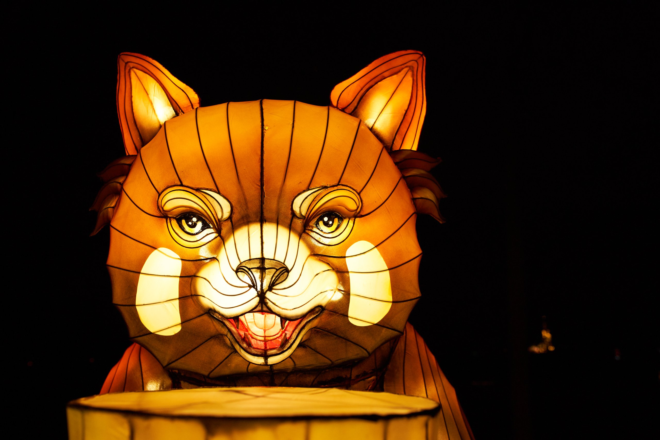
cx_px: 330
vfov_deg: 37.8
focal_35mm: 35
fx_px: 642
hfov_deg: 54.4
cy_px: 220
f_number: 4
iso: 400
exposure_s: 1/100
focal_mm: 35
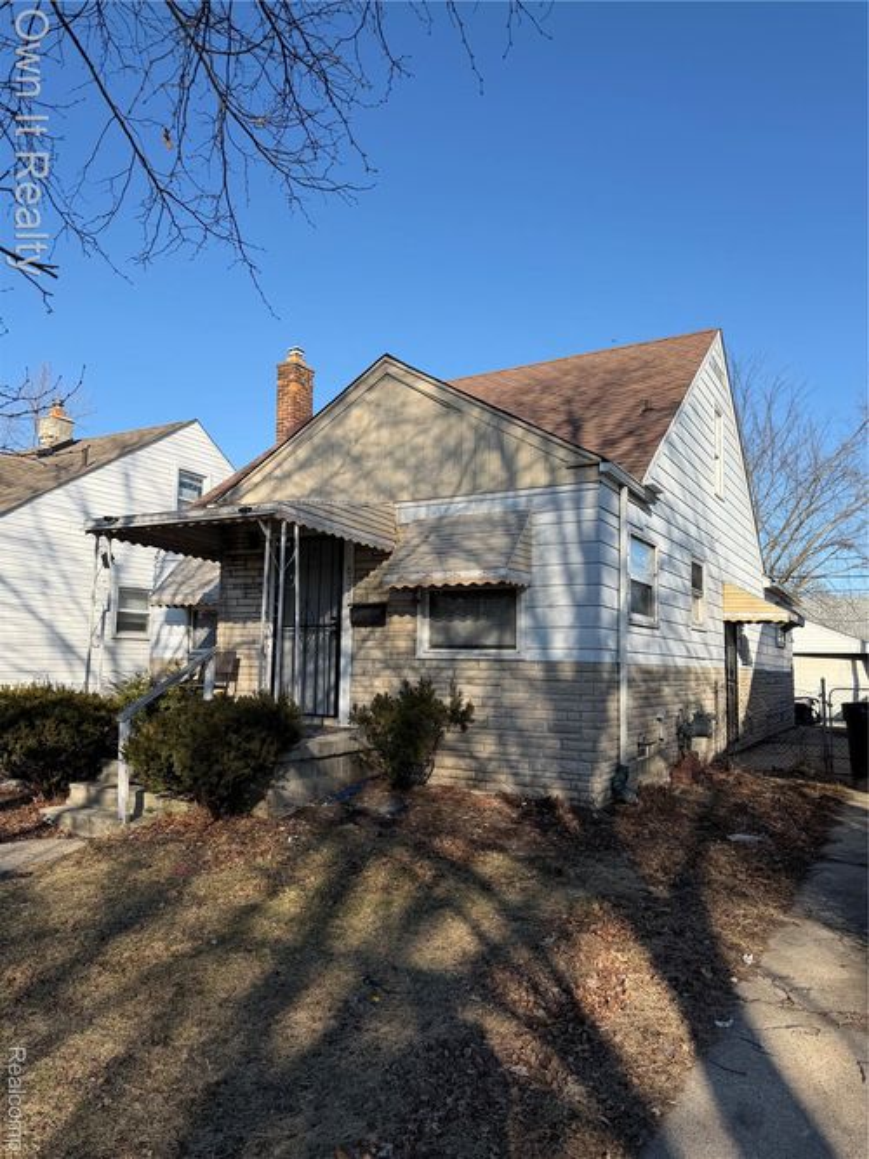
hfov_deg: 56.8
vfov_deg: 71.6
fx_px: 804
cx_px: 434
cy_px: 580
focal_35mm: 24
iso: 80
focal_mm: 6.76
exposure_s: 1/3021
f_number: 1.78
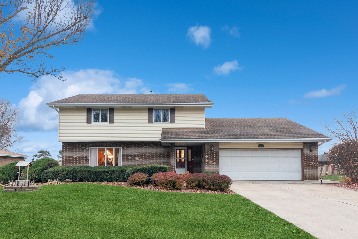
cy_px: 120
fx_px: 209
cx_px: 179
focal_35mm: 21
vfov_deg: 59.5
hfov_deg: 81.2
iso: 250
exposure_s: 1/20
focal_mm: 14
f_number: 8
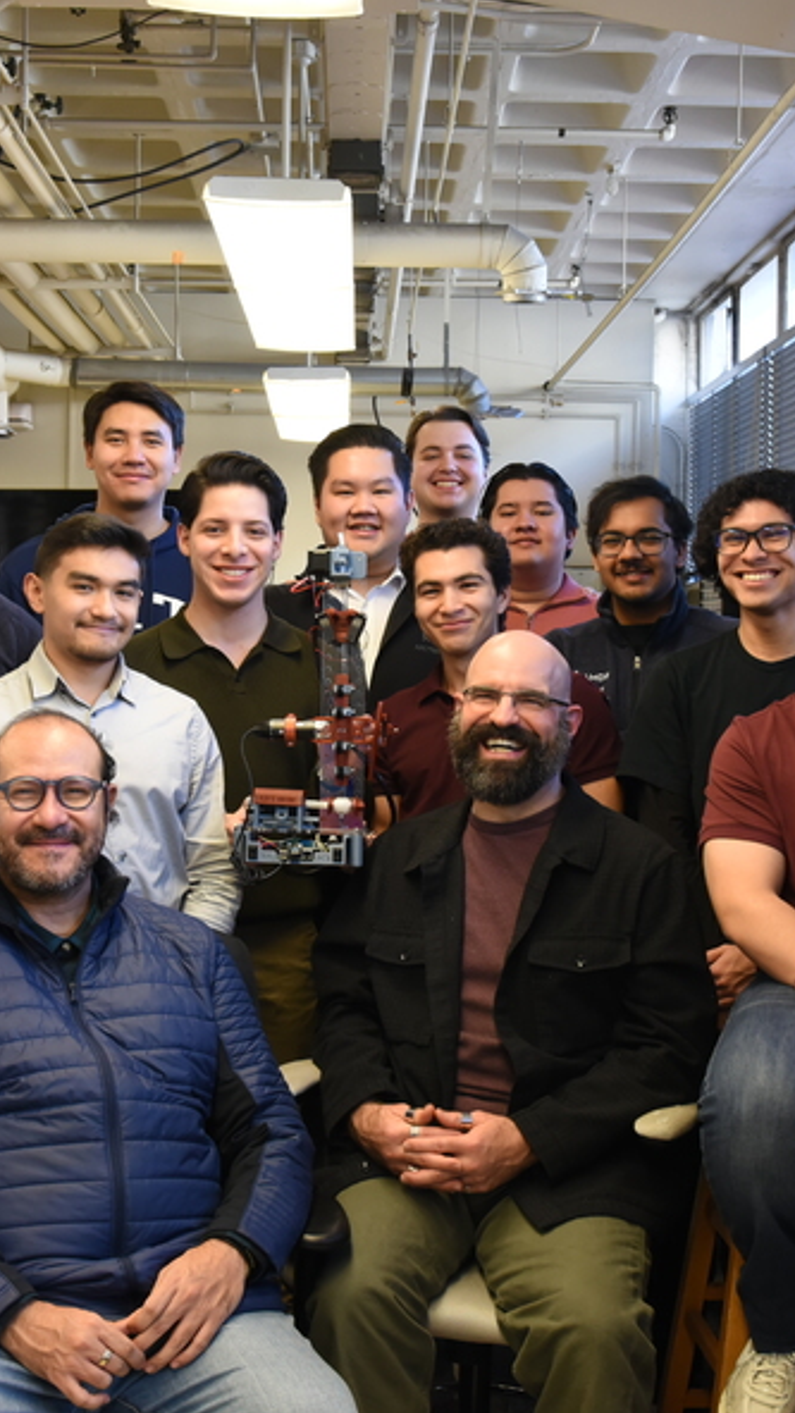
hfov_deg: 23.5
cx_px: 372
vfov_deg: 40.6
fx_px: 1911
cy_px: 711
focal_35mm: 51
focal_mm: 32
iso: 1600
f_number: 8
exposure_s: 1/30
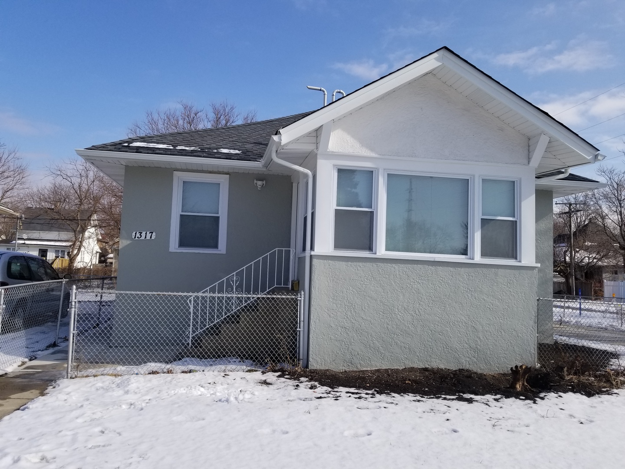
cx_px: 312
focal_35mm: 26
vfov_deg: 53.1
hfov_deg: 67.3
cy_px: 234
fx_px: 469
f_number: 1.7
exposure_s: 1/3448
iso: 50
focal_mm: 4.25
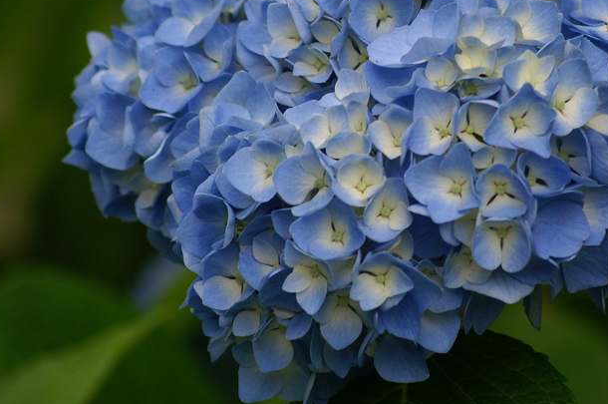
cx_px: 407
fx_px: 8501
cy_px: 101
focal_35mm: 504
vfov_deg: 2.7
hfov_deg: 4.1
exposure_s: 1/500
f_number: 5.6
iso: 250
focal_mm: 200
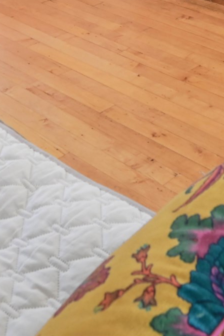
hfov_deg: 21.2
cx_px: 130
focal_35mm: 64
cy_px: -175
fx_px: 597
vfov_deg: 24.2
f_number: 10
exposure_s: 1/60
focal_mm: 14
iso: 400
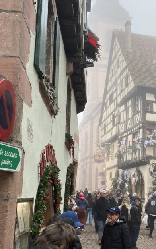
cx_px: 150
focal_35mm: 45
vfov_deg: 44.3
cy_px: 134
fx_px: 306
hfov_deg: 27.2
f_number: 1.8
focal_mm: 4.25
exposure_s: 1/182
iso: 32
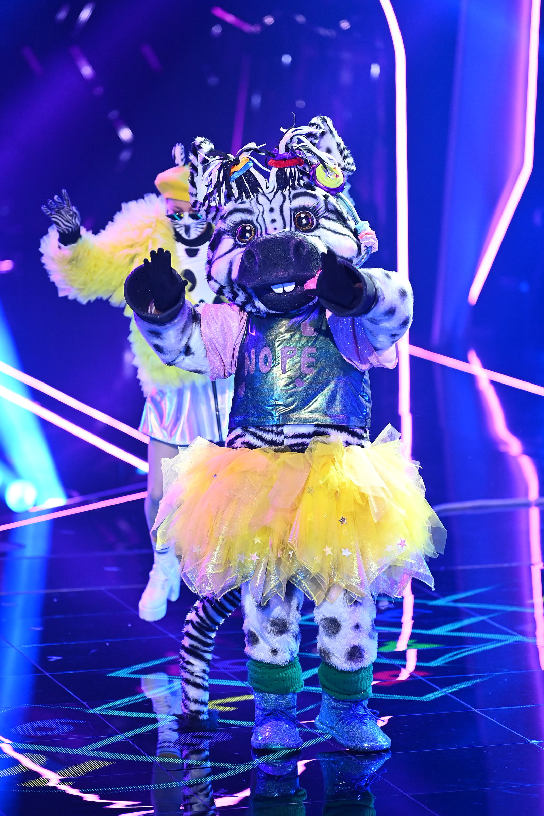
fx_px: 3966
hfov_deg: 7.8
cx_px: 272
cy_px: 408
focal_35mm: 175
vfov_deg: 11.7
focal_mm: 175
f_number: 2.8
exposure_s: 1/500
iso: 3200
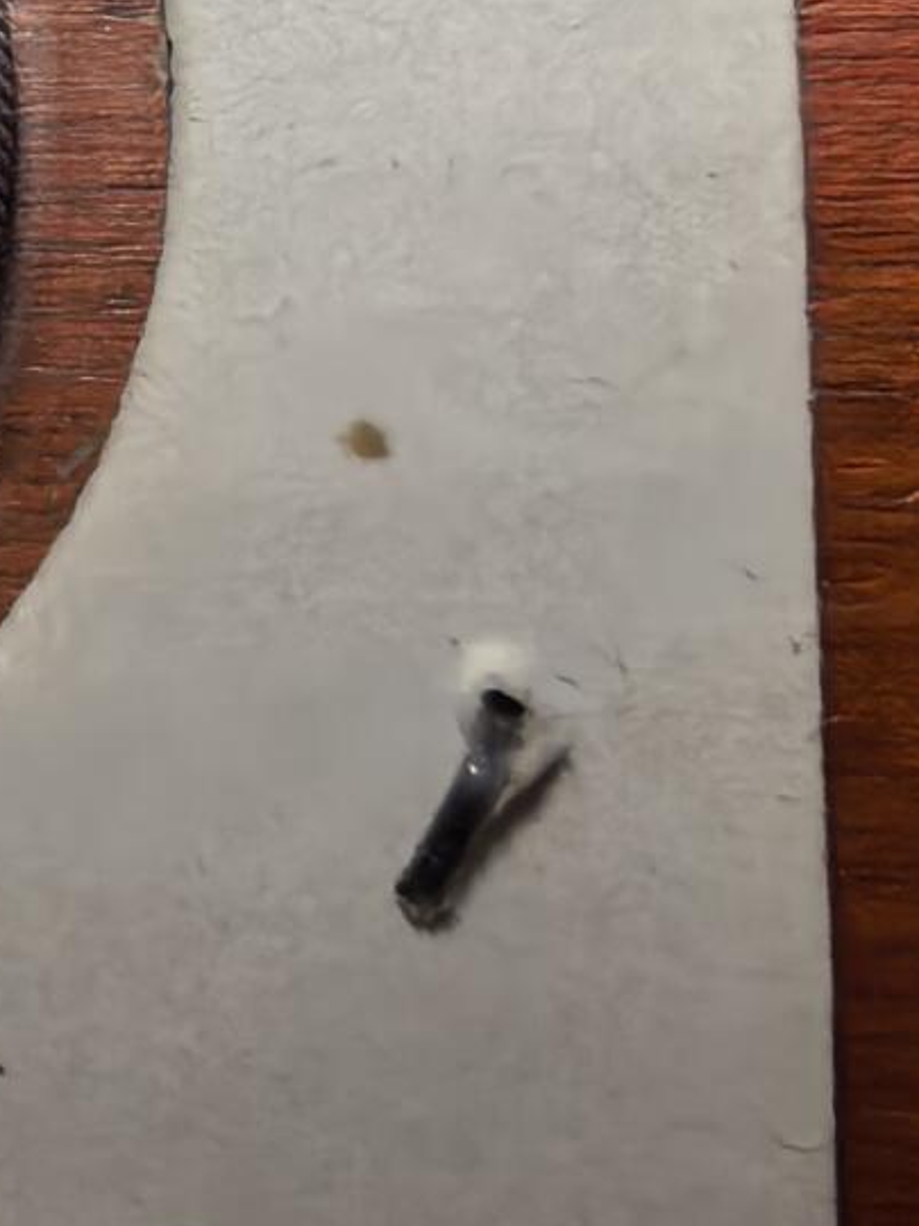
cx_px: -463
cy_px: 132
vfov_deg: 23.8
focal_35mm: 80
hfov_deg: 16.7
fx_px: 2832
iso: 250
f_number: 2.2
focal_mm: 1.68
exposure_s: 1/100
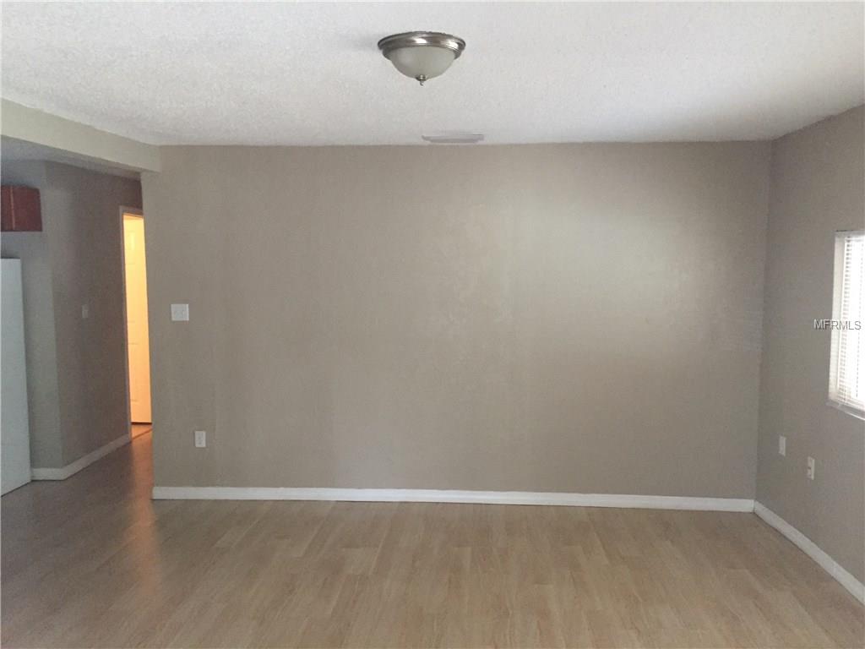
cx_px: 432
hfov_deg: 61.7
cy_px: 324
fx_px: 725
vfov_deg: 48.2
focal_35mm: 29
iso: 200
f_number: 2.2
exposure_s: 1/30
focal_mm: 4.15
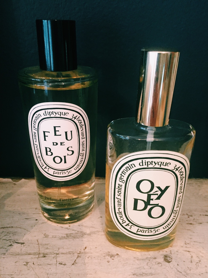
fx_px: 232
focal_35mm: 29
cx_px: 104
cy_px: 139
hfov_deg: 48.2
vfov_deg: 61.7
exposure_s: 1/15
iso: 250
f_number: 2.2
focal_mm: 4.15
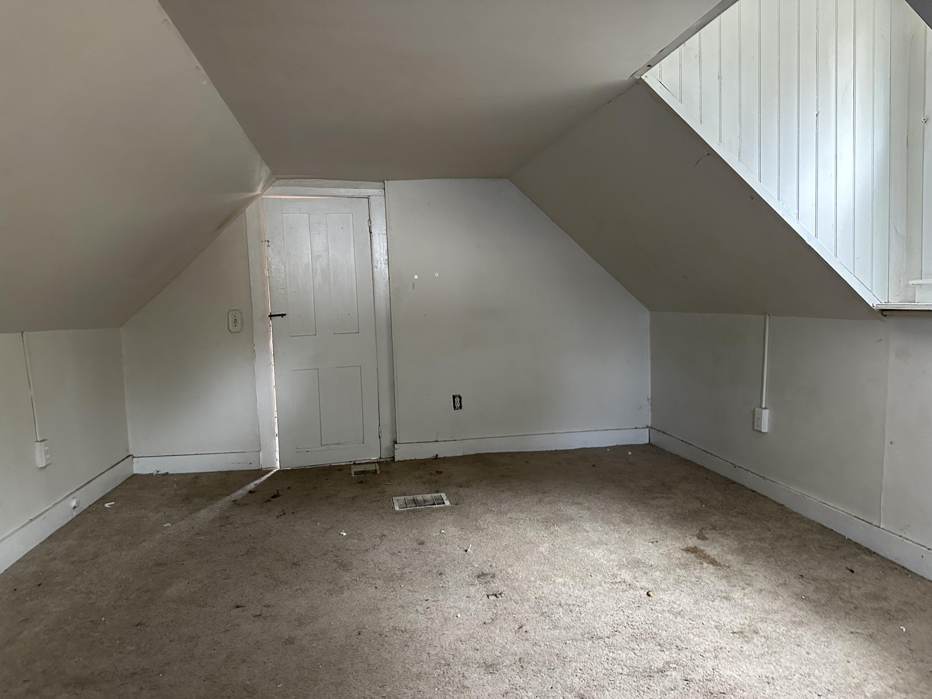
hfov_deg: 71.6
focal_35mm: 24
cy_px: 350
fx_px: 646
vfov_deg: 56.8
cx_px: 466
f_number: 1.78
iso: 640
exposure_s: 1/40
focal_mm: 6.86
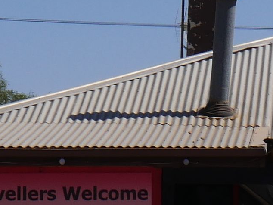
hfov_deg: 5.8
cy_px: 76
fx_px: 2627
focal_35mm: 333
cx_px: 540
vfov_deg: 4.5
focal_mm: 23
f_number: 11
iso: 200
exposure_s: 1/500
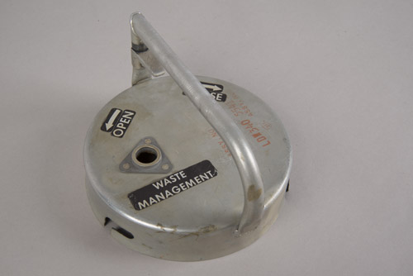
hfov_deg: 39.6
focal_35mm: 50
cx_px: 206
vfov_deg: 27.0
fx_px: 574
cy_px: 138
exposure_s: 1/160
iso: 100
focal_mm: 50
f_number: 18
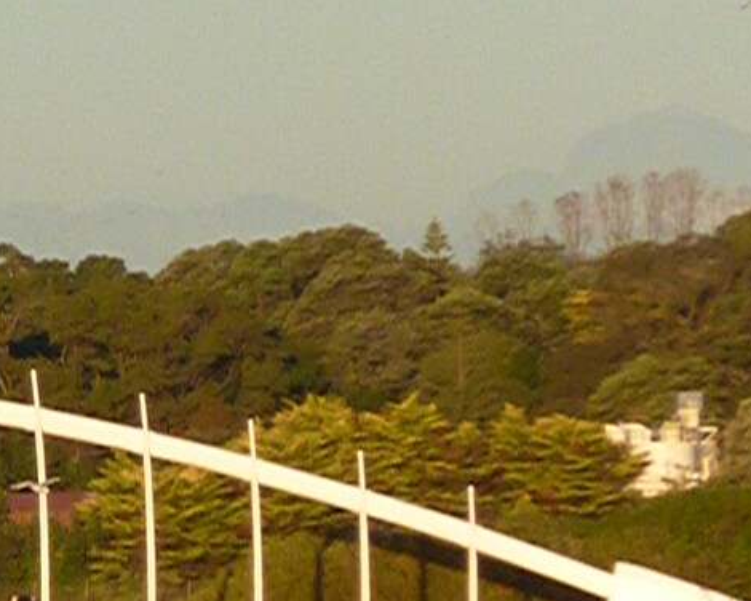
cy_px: 665
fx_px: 22160
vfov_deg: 1.6
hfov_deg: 1.9
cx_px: -313
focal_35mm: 997
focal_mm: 49.2
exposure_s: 1/1000
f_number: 5.6
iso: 500
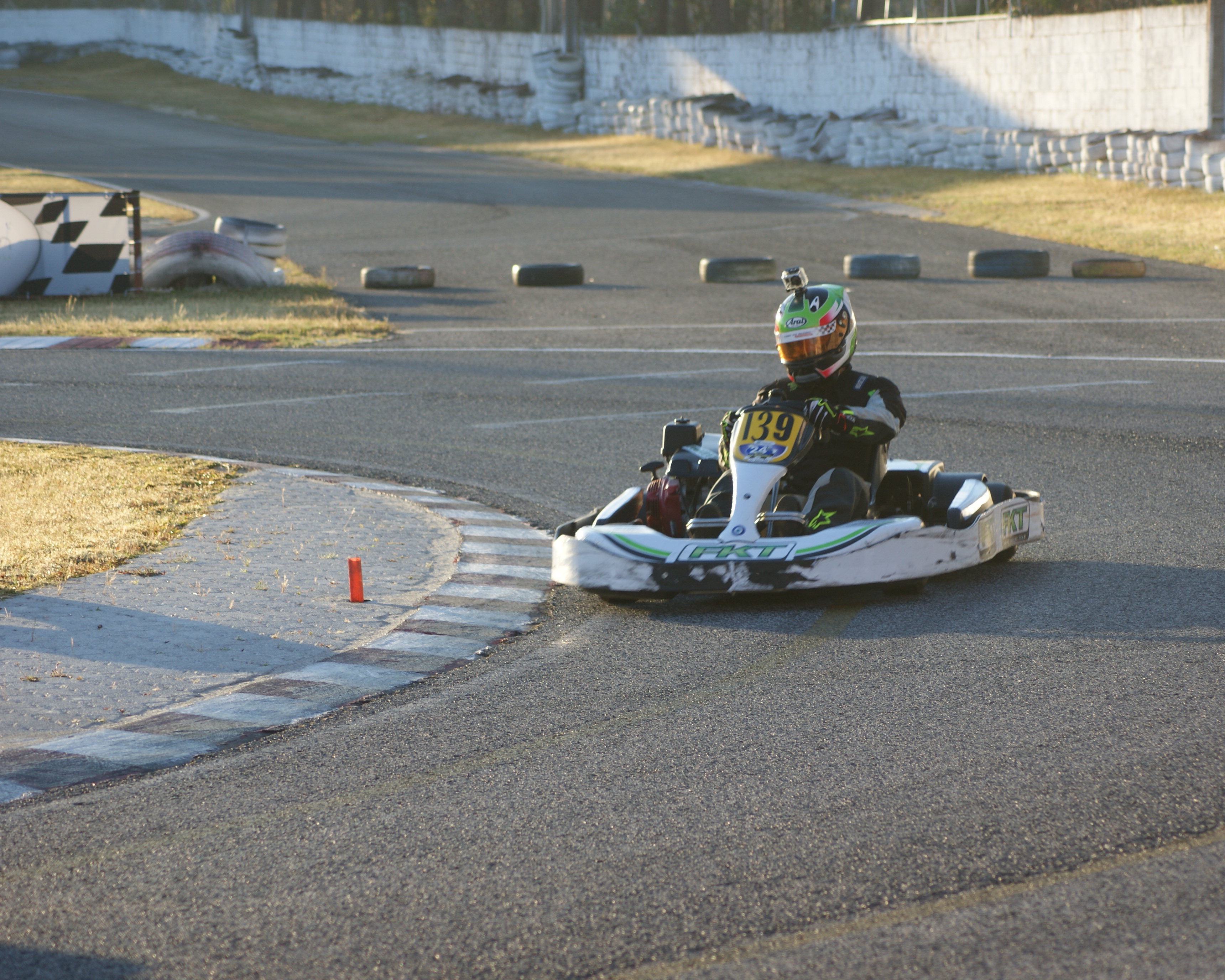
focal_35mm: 160
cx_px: 755
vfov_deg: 9.7
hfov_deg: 12.1
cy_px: 510
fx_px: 5787
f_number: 4.5
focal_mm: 85
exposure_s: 1/160
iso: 100
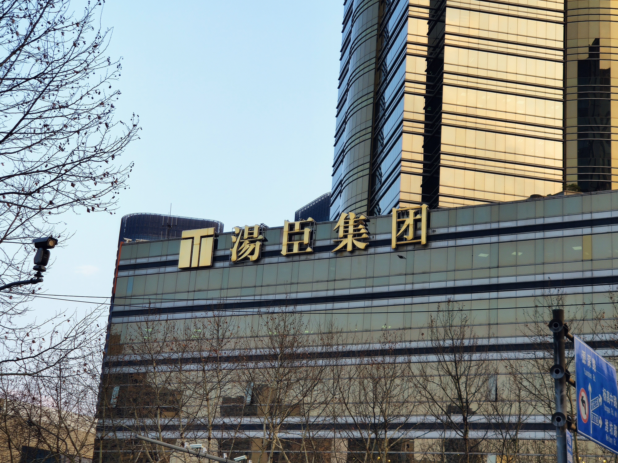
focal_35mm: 59
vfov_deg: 24.8
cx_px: 309
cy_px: 232
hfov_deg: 32.7
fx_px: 1053
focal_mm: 6.22
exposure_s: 1/226
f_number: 2.2
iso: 100
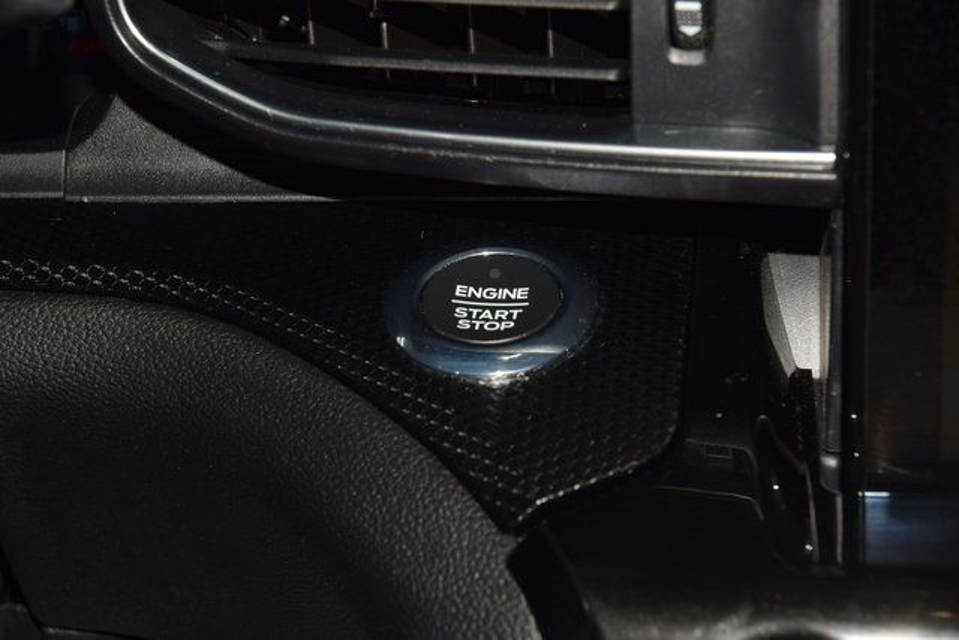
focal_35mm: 105
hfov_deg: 19.5
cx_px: 480
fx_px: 2798
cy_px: 320
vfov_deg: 13.0
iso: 100
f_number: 8
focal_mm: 70
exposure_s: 1/125
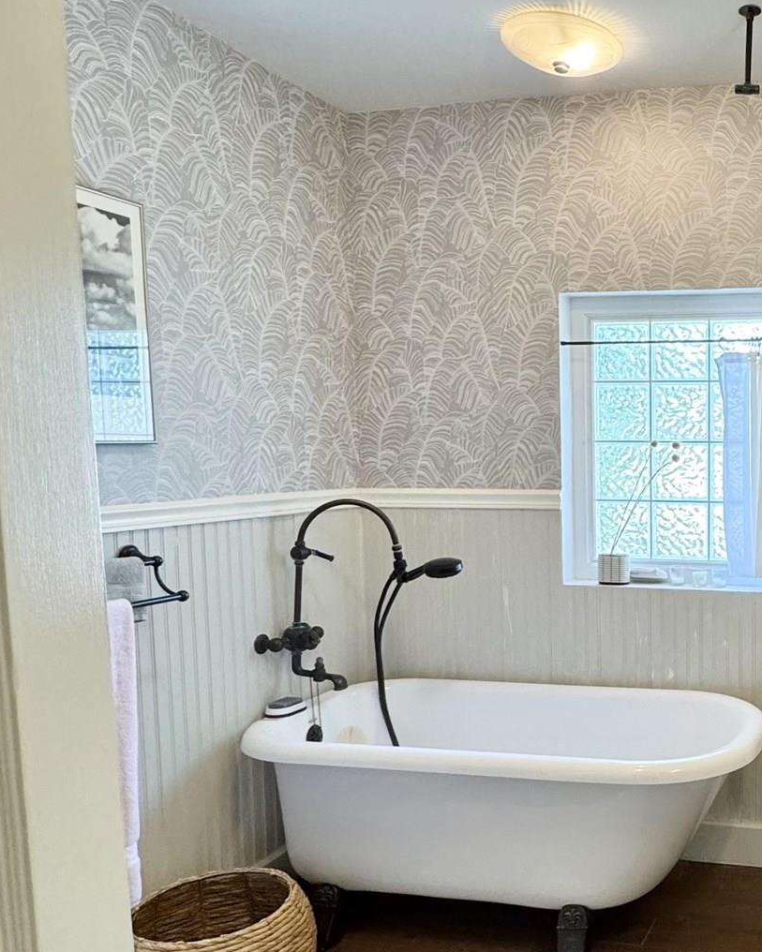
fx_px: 874
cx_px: 738
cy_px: 529
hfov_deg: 41.8
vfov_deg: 57.0
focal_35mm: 31
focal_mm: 2.22
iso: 250
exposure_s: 1/120
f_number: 2.2
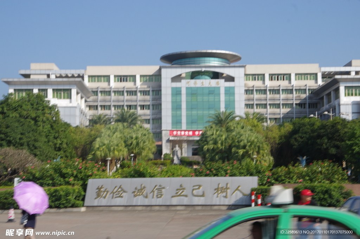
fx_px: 719
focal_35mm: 72
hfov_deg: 28.1
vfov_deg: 18.9
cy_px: 120
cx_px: 180
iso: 200
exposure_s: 1/200
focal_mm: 48
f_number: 11
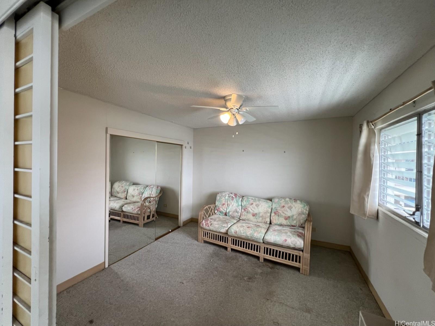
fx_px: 163
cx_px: 218
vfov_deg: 89.9
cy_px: 163
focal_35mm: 13
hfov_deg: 106.2
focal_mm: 1.57
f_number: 1.8
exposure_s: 1/99
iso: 160
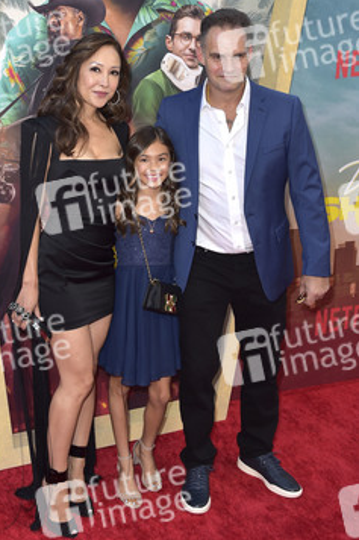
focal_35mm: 45
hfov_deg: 29.8
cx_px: 158
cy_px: 275
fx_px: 674
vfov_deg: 43.6
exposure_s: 1/250
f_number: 5.6
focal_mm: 40
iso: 500
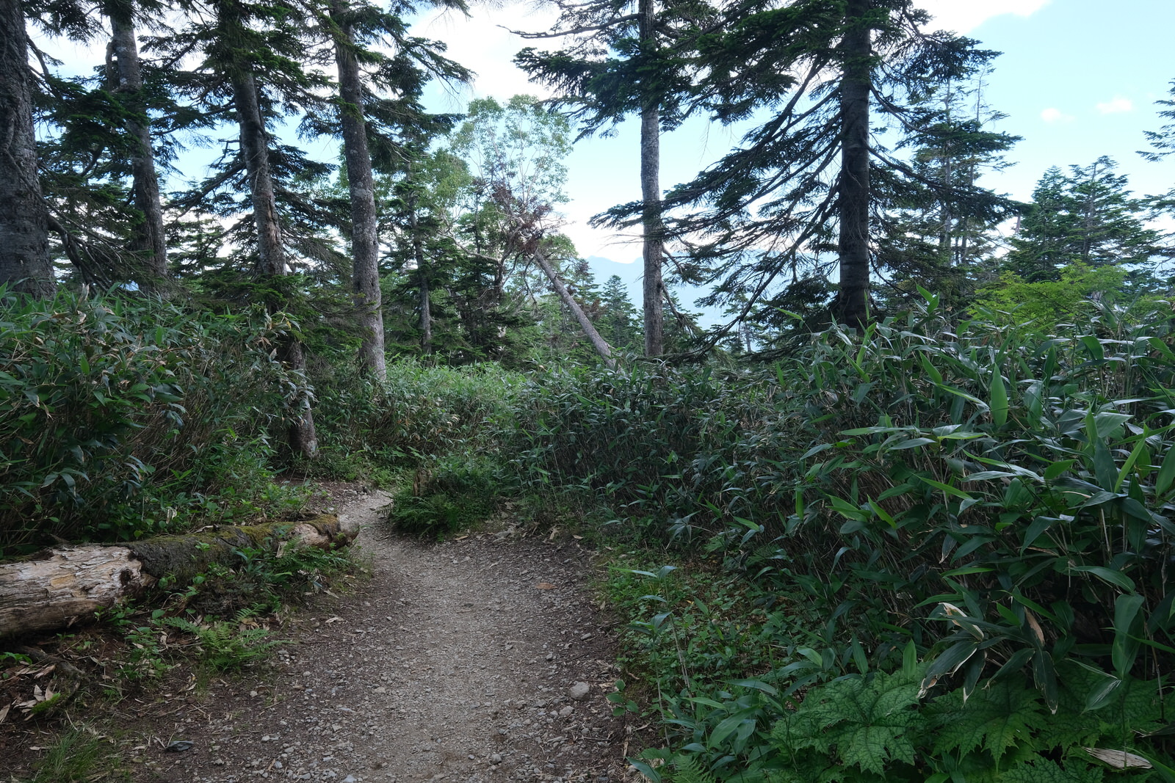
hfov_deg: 81.2
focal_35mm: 21
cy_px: 392
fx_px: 685
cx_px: 588
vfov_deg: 59.5
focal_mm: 13.8
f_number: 8
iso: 320
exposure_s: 1/56
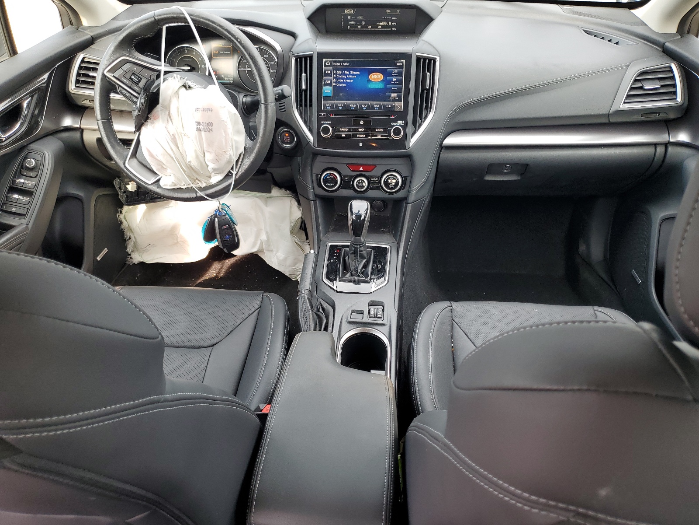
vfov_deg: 53.1
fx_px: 525
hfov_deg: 67.3
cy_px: 262
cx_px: 350
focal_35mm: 26
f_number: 1.5
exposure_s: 1/135
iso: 50
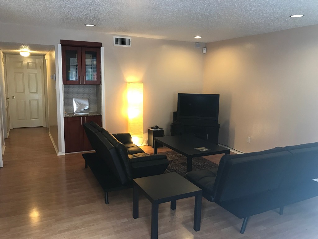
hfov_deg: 63.4
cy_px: 120
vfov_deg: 49.7
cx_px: 159
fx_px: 257
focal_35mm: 28
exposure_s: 1/15
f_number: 1.8
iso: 50
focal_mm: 3.99
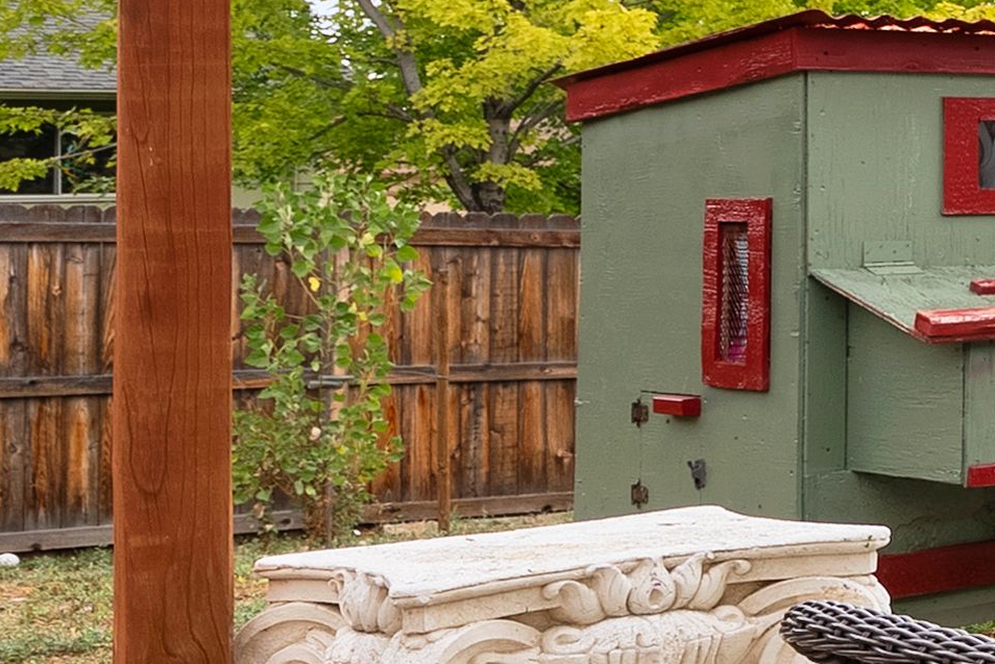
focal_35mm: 80
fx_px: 2212
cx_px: 2176
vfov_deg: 17.0
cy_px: 140
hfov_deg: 16.4
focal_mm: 18
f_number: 9
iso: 200
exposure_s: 1/60
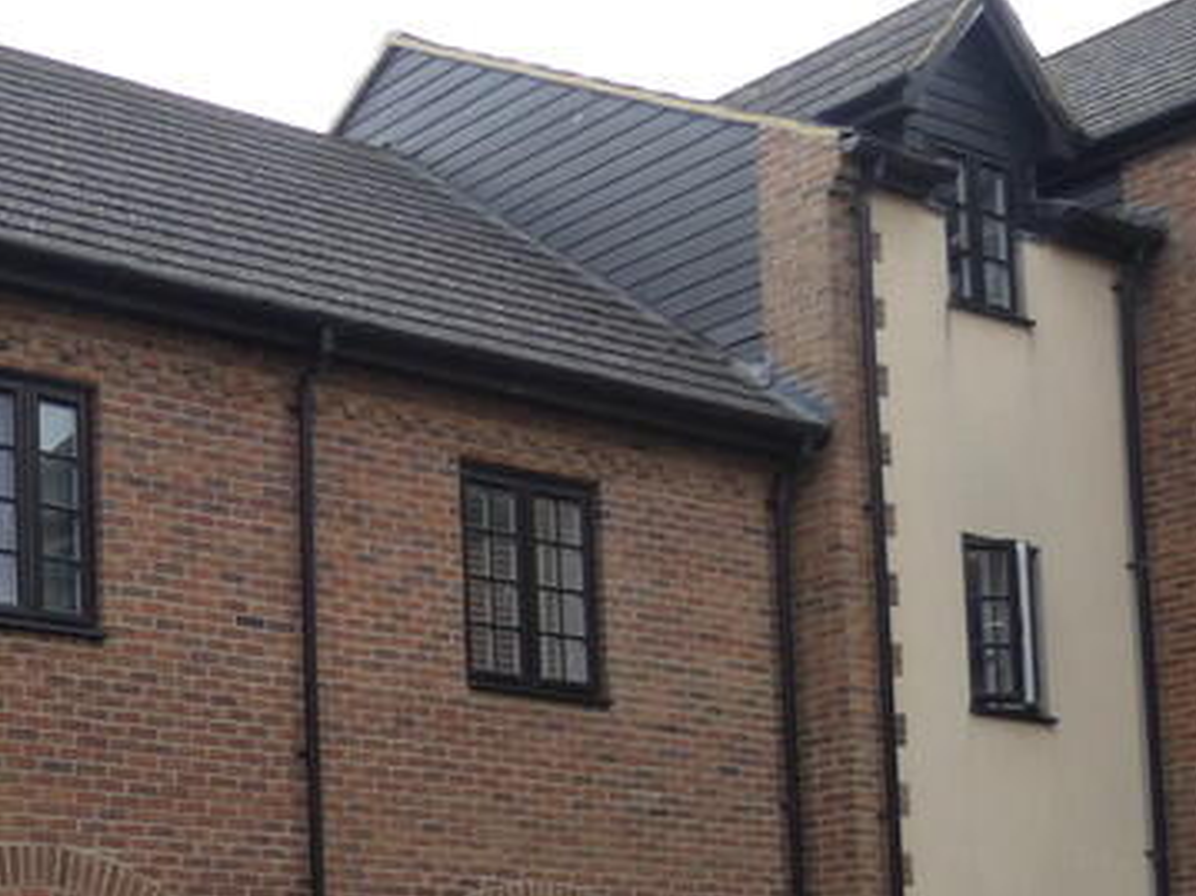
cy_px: 979
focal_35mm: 57
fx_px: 1969
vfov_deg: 24.0
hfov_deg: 26.7
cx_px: -483
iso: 80
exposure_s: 1/640
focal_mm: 3.6
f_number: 2.8
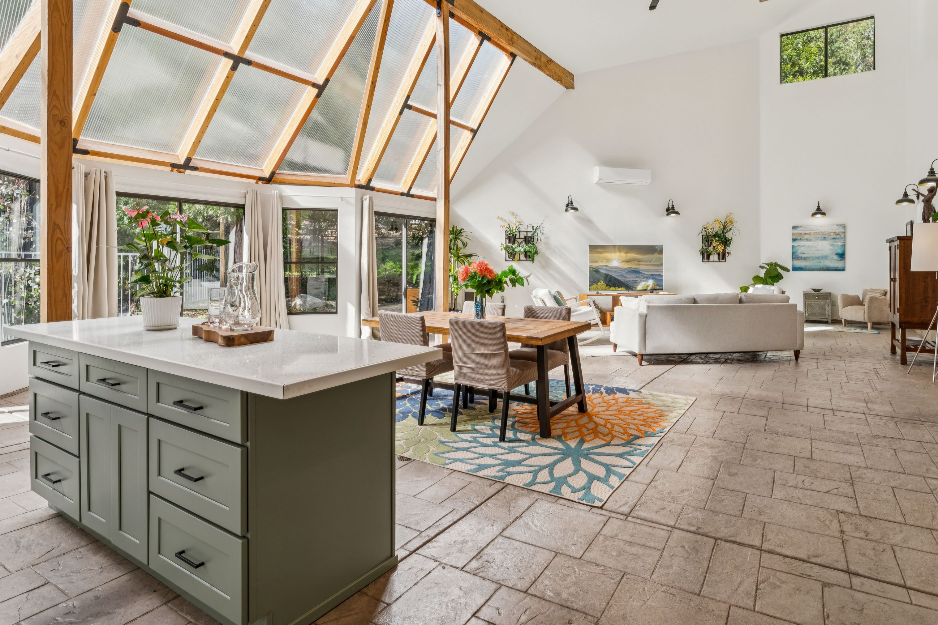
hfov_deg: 85.0
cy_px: 265
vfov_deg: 63.0
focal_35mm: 19
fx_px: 507
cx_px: 533
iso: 100
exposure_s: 1/25
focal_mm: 16.4
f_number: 13
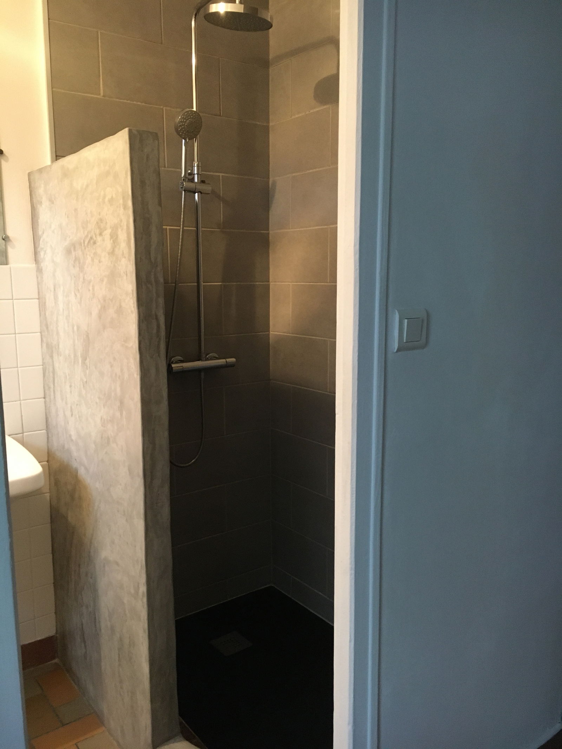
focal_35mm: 29
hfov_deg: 48.2
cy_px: 374
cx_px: 281
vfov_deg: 61.7
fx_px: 628
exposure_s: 1/33
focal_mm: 4.15
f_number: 2.2
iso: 250
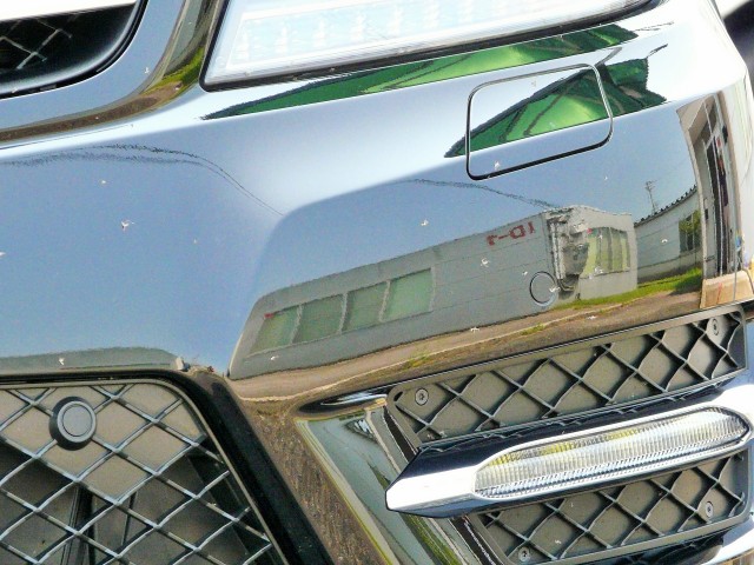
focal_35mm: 257
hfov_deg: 7.7
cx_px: 377
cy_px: 282
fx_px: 5598
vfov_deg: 5.8
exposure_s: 1/320
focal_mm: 33.2
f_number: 3.6
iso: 320
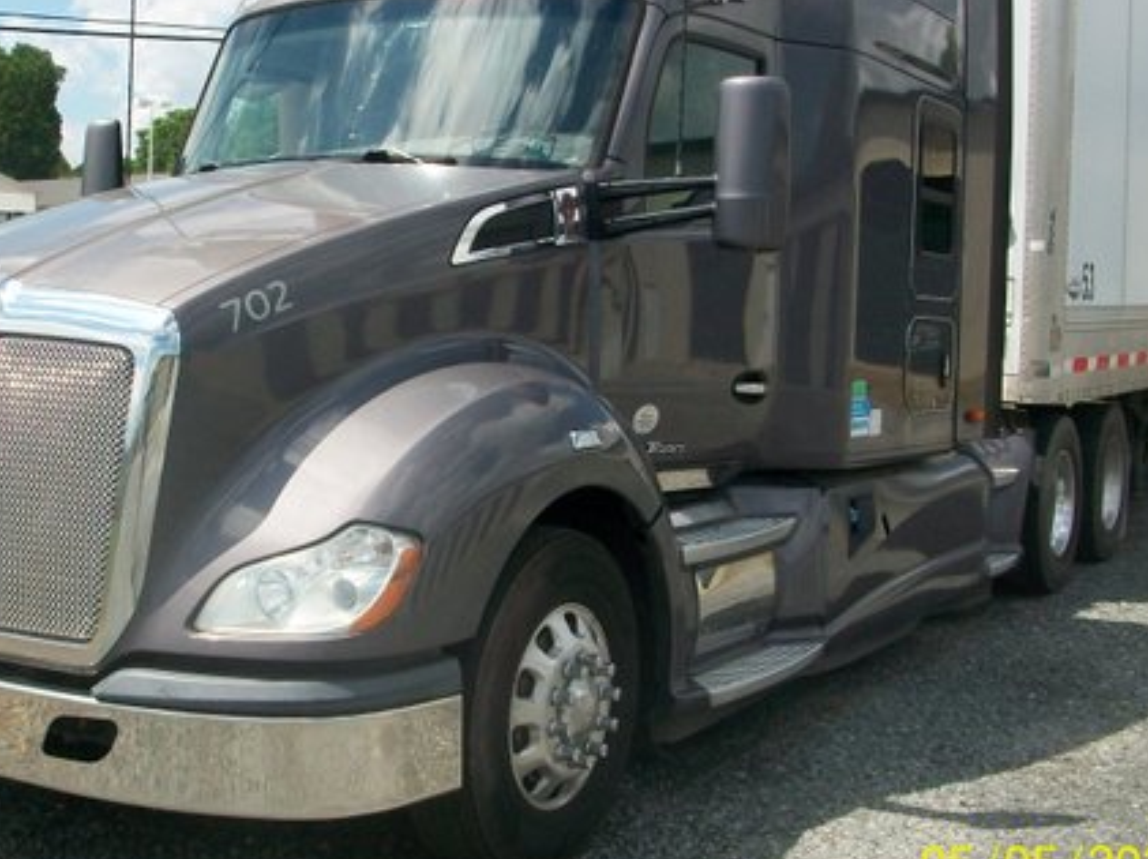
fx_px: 1690
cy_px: 367
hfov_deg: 37.3
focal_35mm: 51
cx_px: 424
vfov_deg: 28.5
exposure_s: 1/500
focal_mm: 5.7
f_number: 5.5
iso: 80
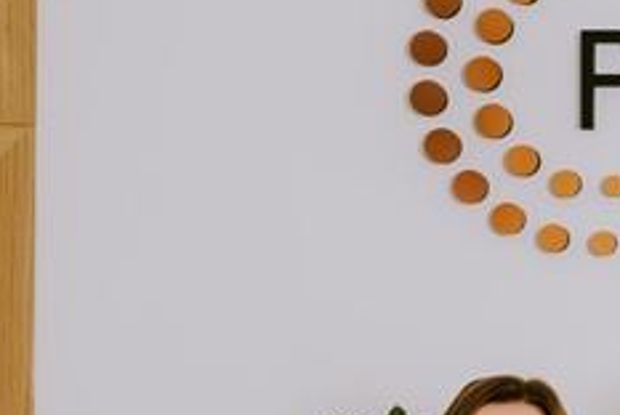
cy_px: 364
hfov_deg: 11.1
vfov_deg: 7.6
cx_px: 865
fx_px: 3104
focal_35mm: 180
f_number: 4.5
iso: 2500
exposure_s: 1/200
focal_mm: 35
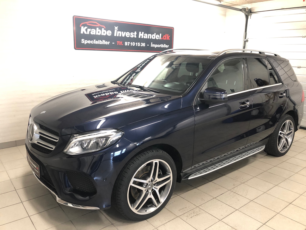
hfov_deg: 63.4
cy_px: 115
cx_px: 153
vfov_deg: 49.7
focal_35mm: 28
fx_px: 248
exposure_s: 1/14
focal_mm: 3.99
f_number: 1.8
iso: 100
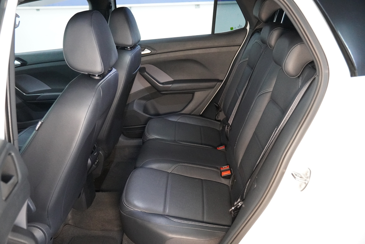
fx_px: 350
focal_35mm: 34
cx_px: 182
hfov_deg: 55.1
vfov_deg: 38.4
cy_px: 122
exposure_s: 1/125
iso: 6400
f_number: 2.8
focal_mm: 23
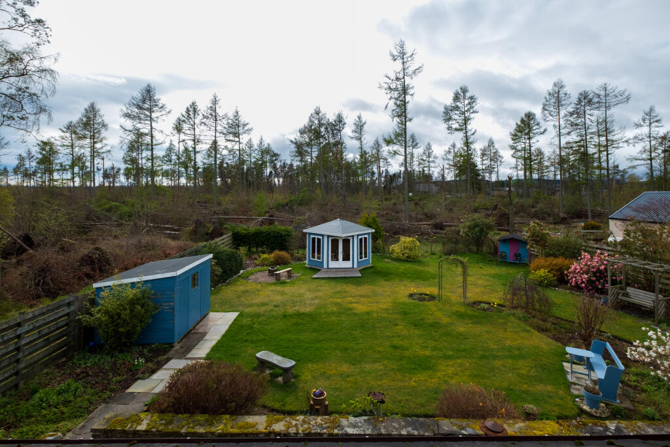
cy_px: 224
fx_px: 316
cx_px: 335
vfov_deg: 70.5
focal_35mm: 17
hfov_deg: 93.3
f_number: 5.6
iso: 400
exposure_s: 1/640
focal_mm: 11
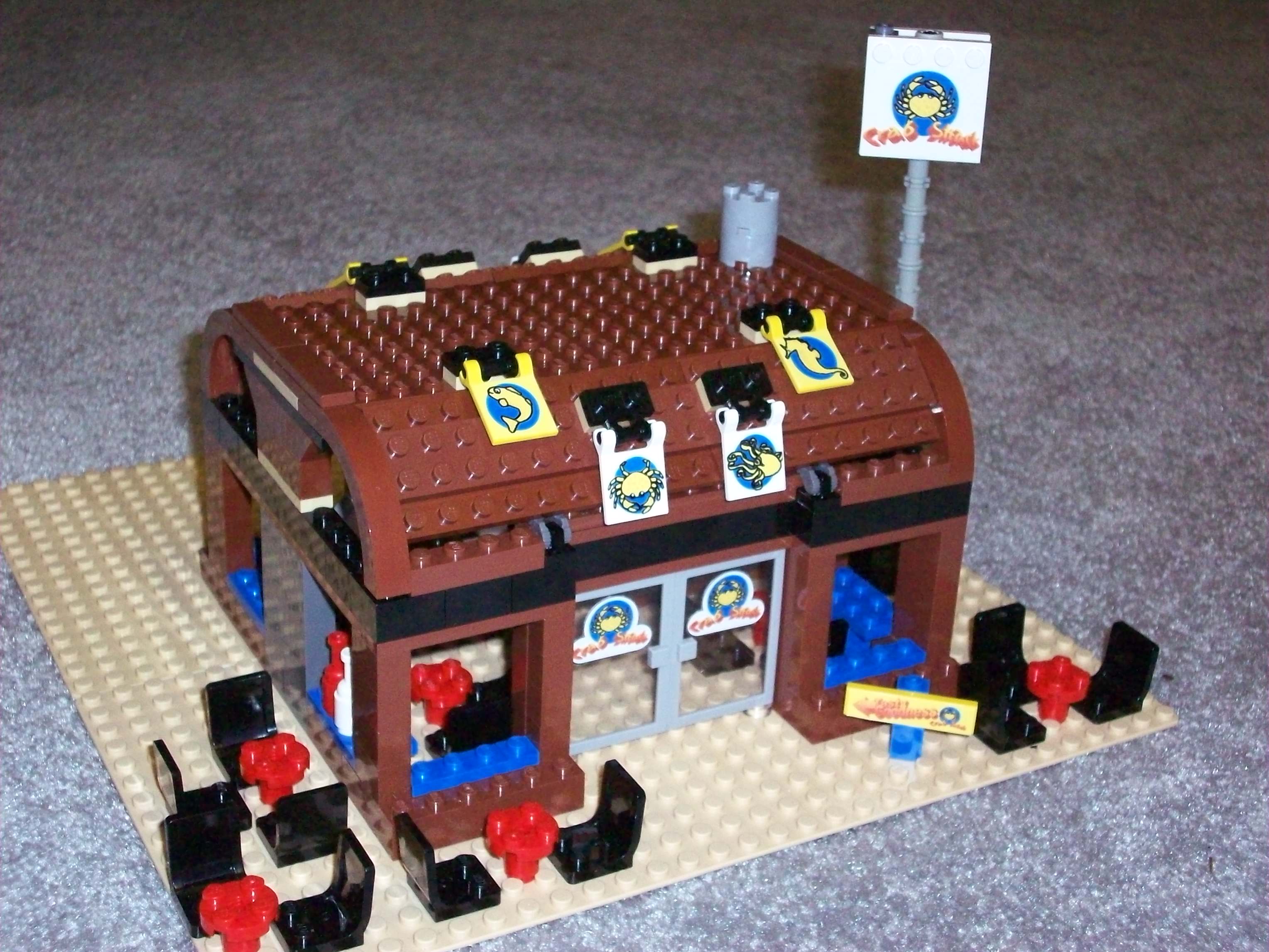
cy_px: 476
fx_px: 1980
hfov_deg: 35.5
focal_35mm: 54
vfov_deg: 27.0
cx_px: 634
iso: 400
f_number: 3.4
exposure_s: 1/161
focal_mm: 9
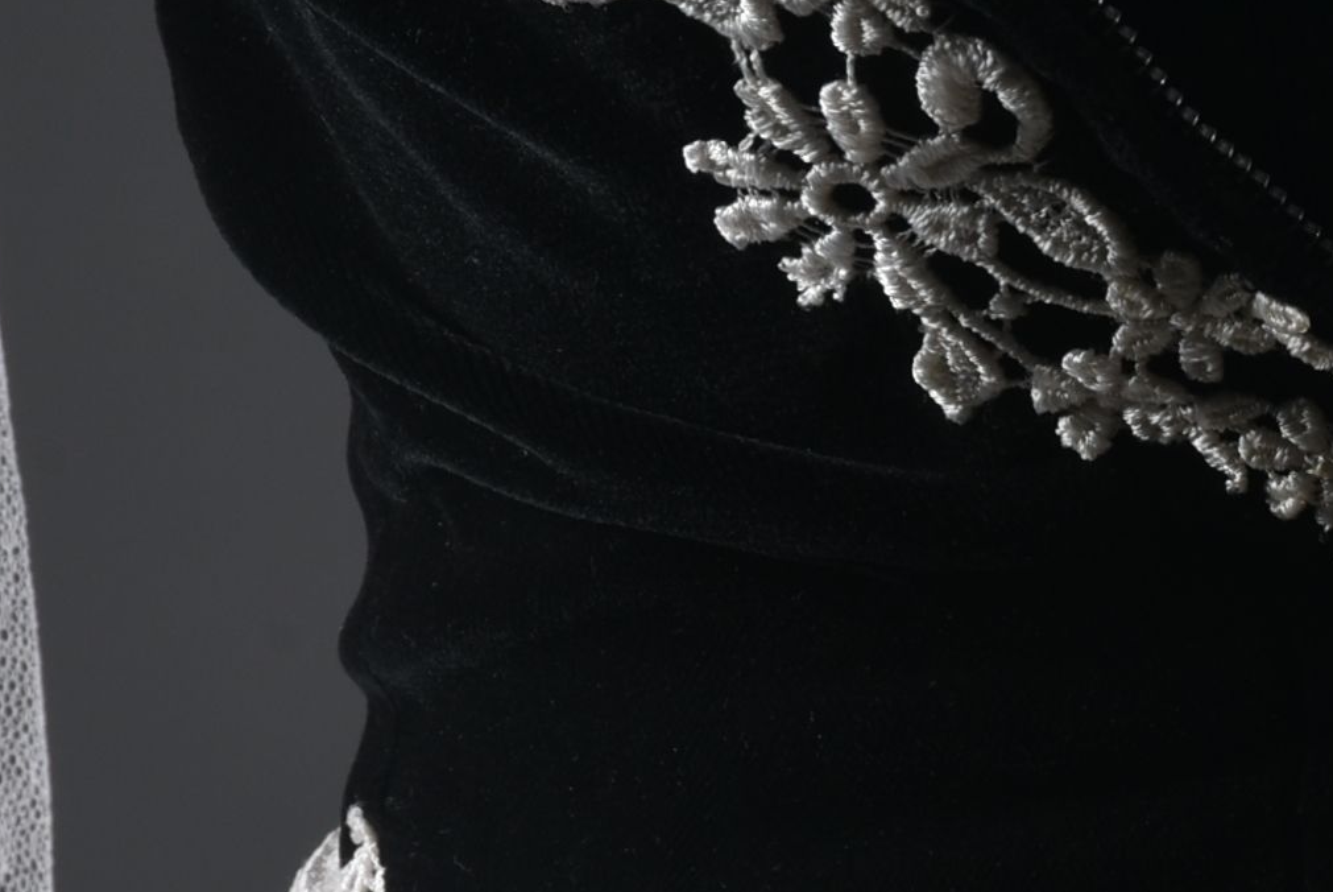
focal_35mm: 377
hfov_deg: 5.4
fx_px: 13989
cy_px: 743
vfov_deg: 3.6
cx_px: 1593
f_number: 16
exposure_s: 1/125
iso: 200
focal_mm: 85
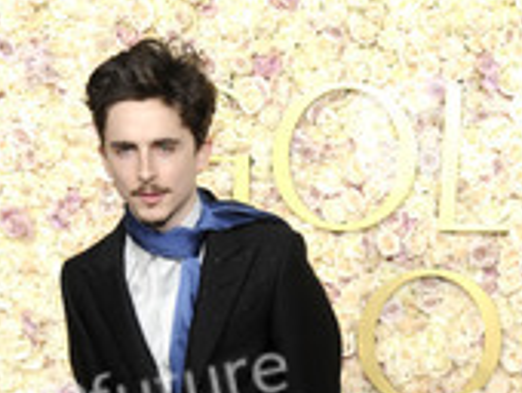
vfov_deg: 12.5
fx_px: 1706
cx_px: 232
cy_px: 580
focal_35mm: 113
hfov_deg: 17.4
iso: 1000
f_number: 13
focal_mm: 50
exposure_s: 1/250
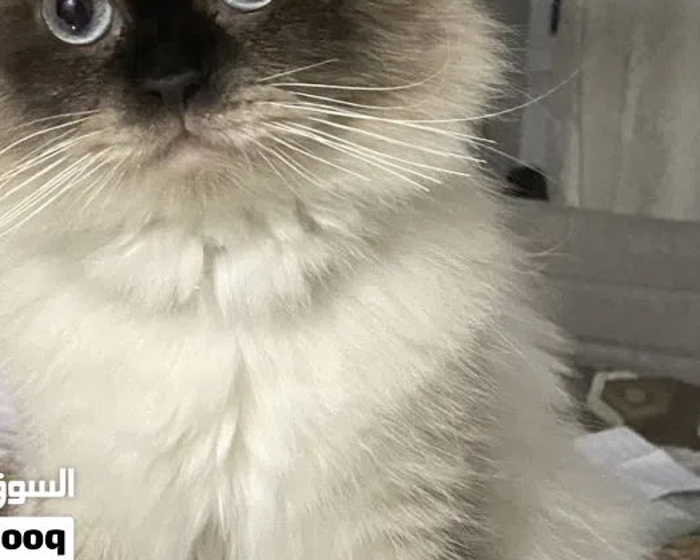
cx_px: 275
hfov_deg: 56.7
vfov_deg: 47.1
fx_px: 642
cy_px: 275
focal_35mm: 31
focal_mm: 4.25
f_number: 1.8
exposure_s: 1/31
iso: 640
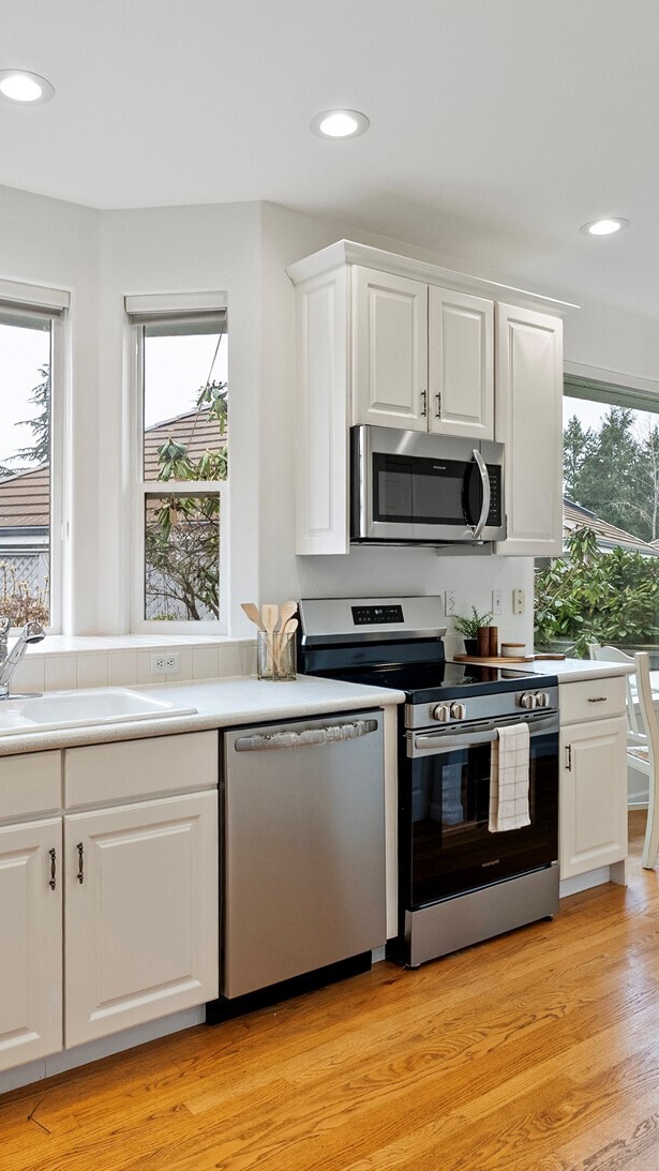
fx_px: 808
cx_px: 266
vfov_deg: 71.9
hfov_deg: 44.2
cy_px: 566
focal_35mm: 26
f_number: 8
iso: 1600
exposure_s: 1/50
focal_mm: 16
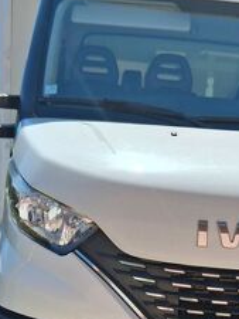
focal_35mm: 74
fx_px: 681
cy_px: 272
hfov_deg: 19.7
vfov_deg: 25.7
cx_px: 191
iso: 25
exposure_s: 1/786
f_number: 1.8
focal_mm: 3.98
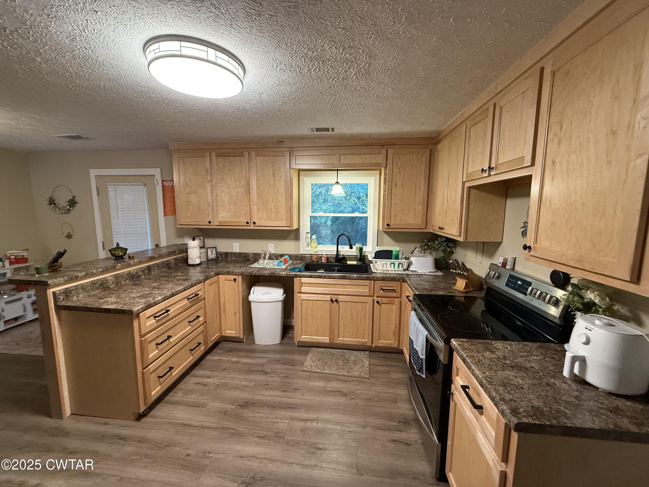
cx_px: 324
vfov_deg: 85.7
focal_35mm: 14
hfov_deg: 102.1
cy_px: 244
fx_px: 262
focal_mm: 2.22
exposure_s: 1/60
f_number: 2.2
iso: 400
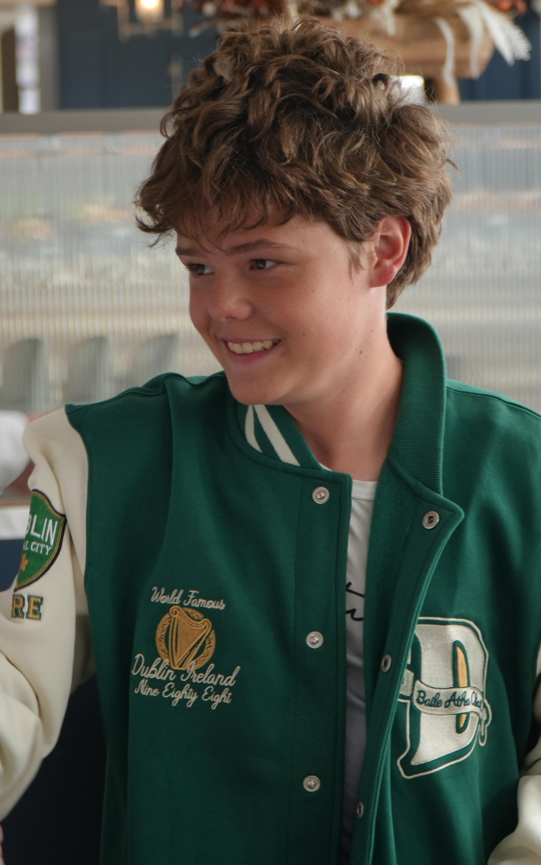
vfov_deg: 21.9
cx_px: 199
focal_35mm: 95
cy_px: 435
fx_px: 2236
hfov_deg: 13.8
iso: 250
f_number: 4
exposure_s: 1/160
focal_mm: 41
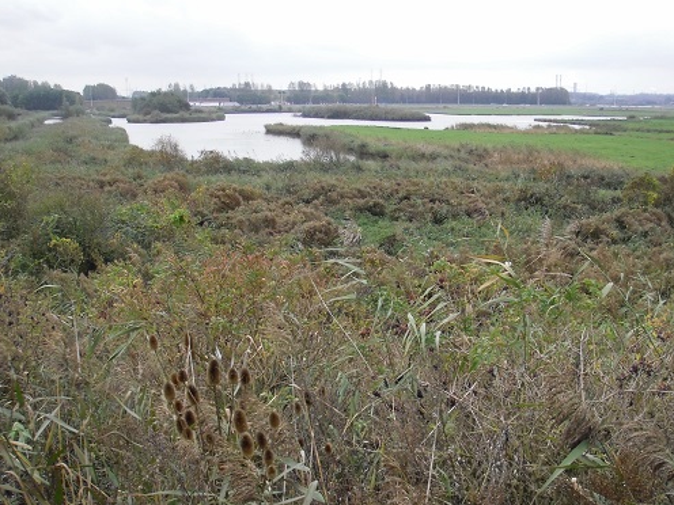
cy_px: 292
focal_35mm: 46
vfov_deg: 31.5
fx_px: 896
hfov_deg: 41.2
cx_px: 355
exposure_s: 1/100
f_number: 3.5
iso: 100
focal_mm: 6.7
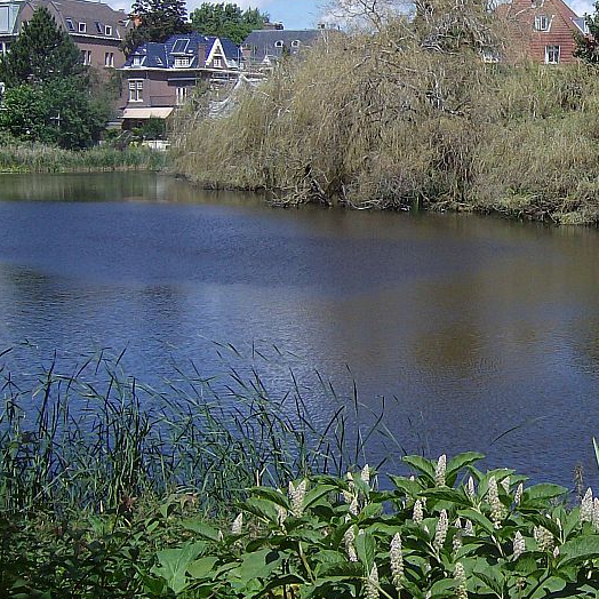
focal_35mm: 62
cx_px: 562
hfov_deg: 26.6
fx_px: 1214
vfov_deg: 27.4
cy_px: 171
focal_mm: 6
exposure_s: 1/833
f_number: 4.7
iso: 100
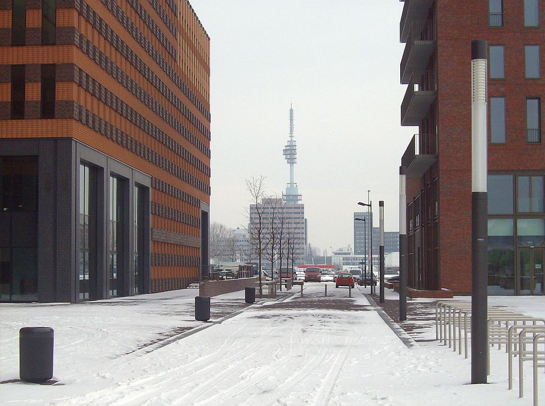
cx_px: 272
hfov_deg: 27.8
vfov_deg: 20.9
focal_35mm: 70
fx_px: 1100
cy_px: 203
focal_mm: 11.6
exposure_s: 1/281
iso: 100
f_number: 6.2
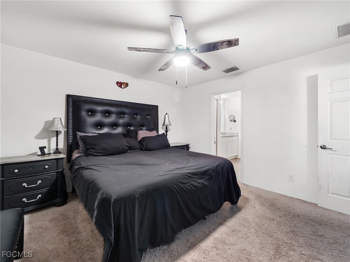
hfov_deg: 102.1
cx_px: 175
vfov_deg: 85.7
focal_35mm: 14
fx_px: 142
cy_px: 131
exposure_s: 1.3
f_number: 7.1
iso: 200
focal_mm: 7
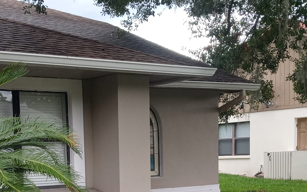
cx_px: 128
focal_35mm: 72
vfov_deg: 17.5
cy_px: 213
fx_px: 602
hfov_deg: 28.5
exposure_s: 1/221
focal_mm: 3.61
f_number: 1.8
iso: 100
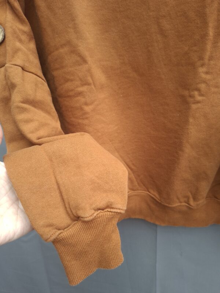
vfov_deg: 73.9
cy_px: 146
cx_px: 110
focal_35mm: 23
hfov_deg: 58.9
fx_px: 195
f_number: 1.8
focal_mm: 5.54
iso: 125
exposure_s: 1/100
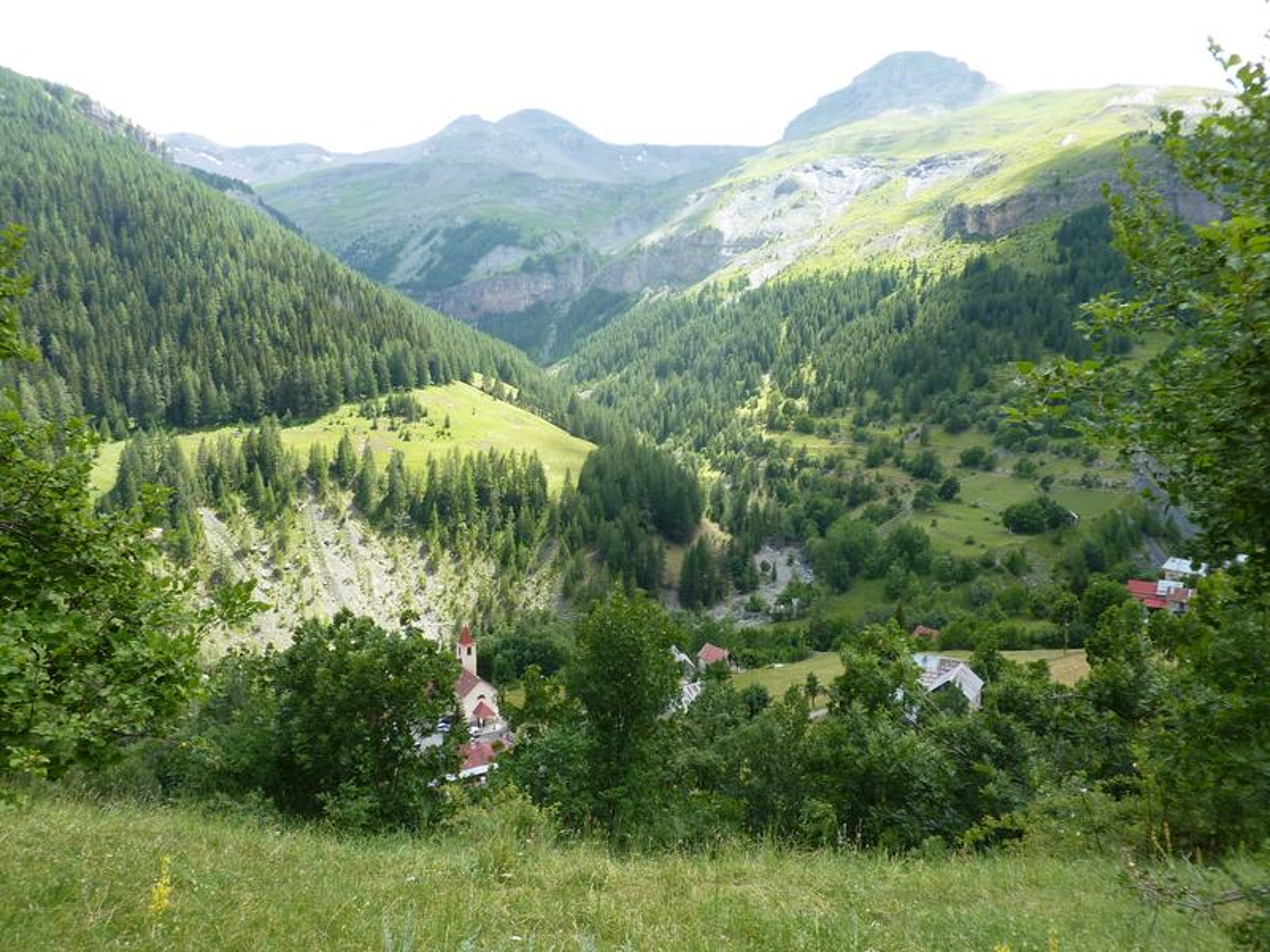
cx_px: 635
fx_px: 917
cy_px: 476
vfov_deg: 54.9
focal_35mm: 25
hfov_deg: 69.4
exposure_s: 1/160
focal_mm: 4.1
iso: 80
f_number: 4
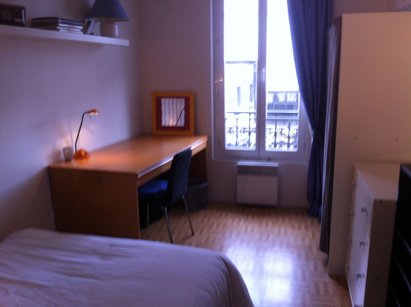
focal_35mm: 35
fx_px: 415
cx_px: 206
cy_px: 154
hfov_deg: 52.7
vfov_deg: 40.6
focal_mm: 3.85
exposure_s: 1/15
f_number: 2.8
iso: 100
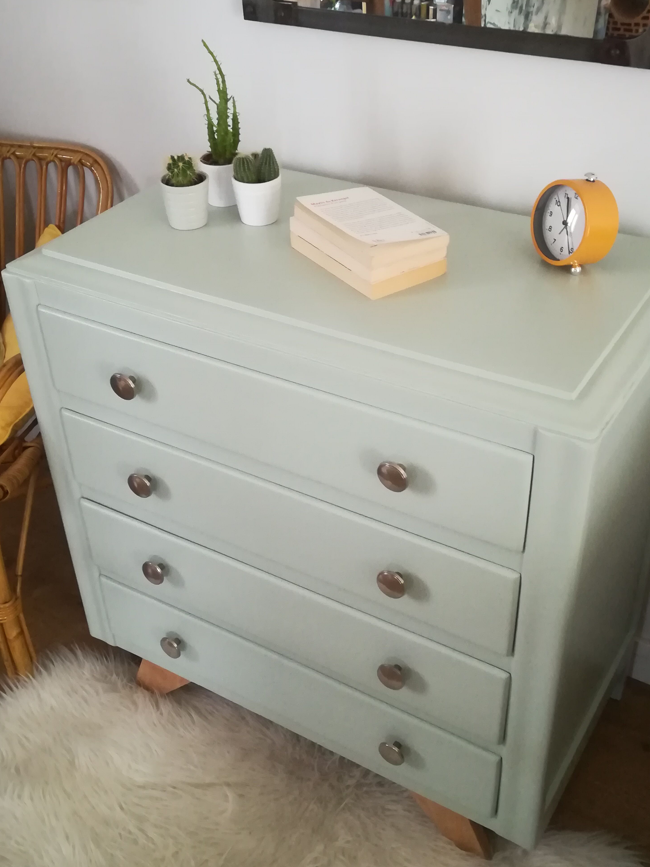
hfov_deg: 37.7
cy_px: 436
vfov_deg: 49.0
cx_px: 318
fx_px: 951
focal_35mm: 38
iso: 640
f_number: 2.2
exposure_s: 1/20
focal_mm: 3.83
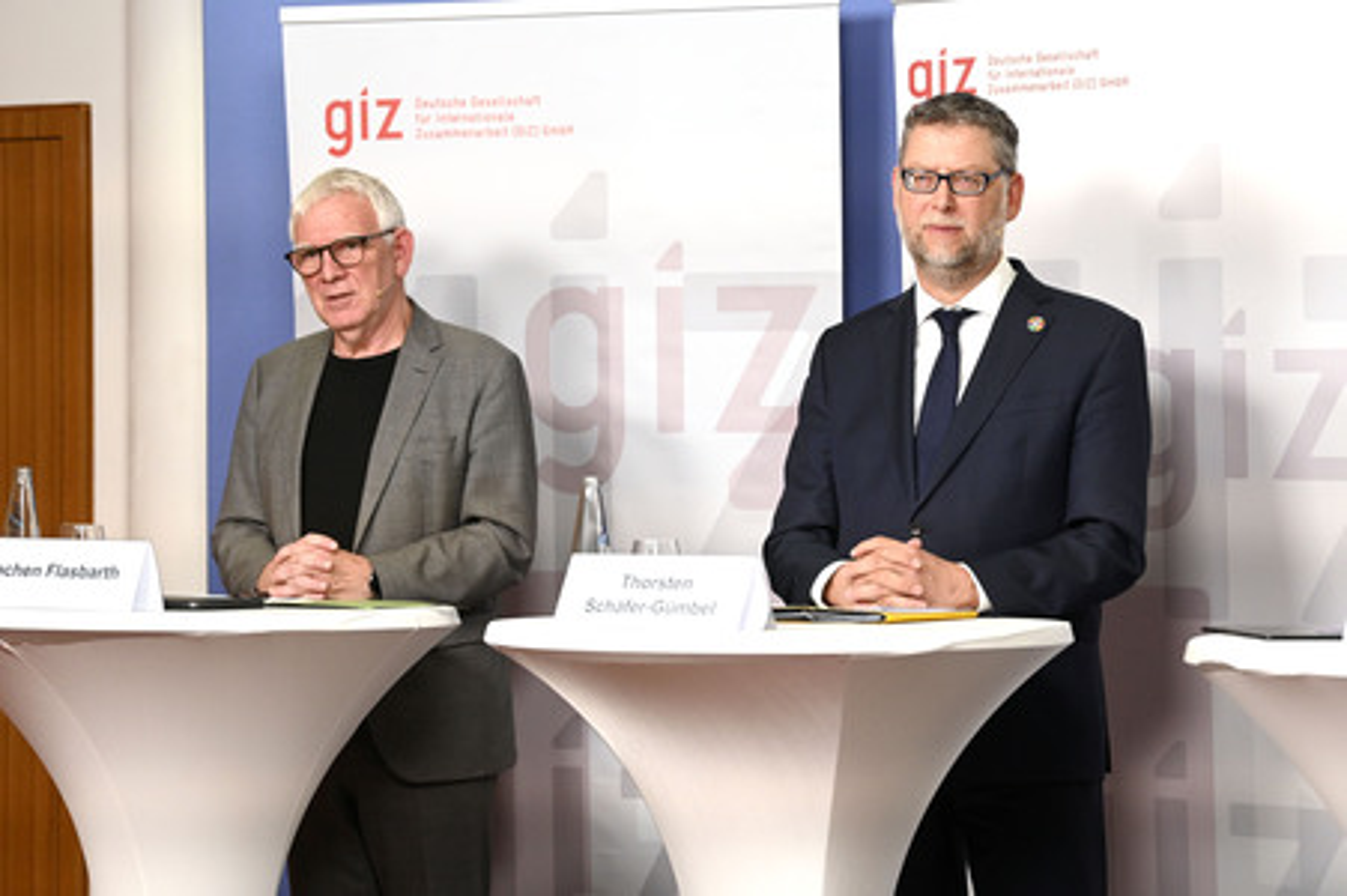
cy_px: 448
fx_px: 3926
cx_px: 674
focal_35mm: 105
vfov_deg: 13.0
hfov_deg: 19.5
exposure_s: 1/800
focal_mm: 105
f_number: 5.6
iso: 4000
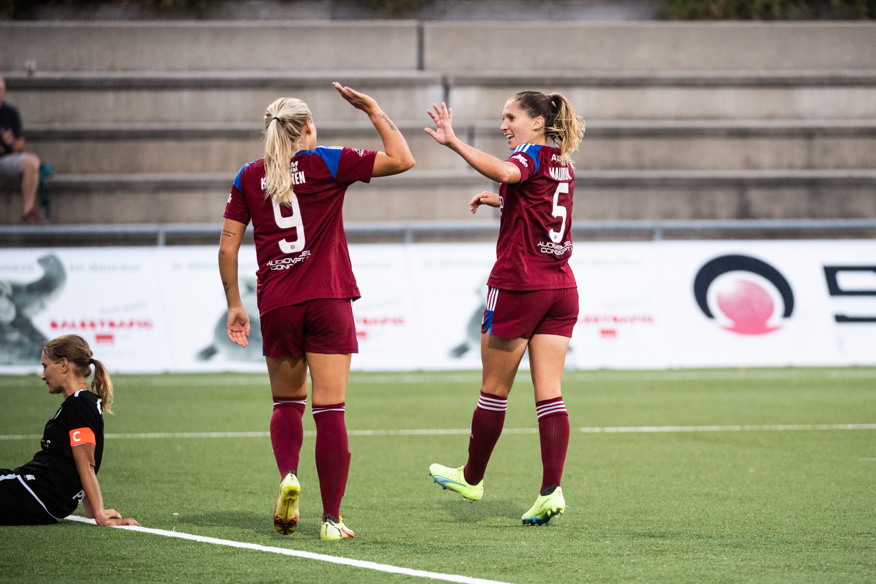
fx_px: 4867
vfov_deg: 6.9
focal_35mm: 200
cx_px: 438
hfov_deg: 10.3
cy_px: 292
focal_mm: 200
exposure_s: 1/640
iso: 1600
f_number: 3.2
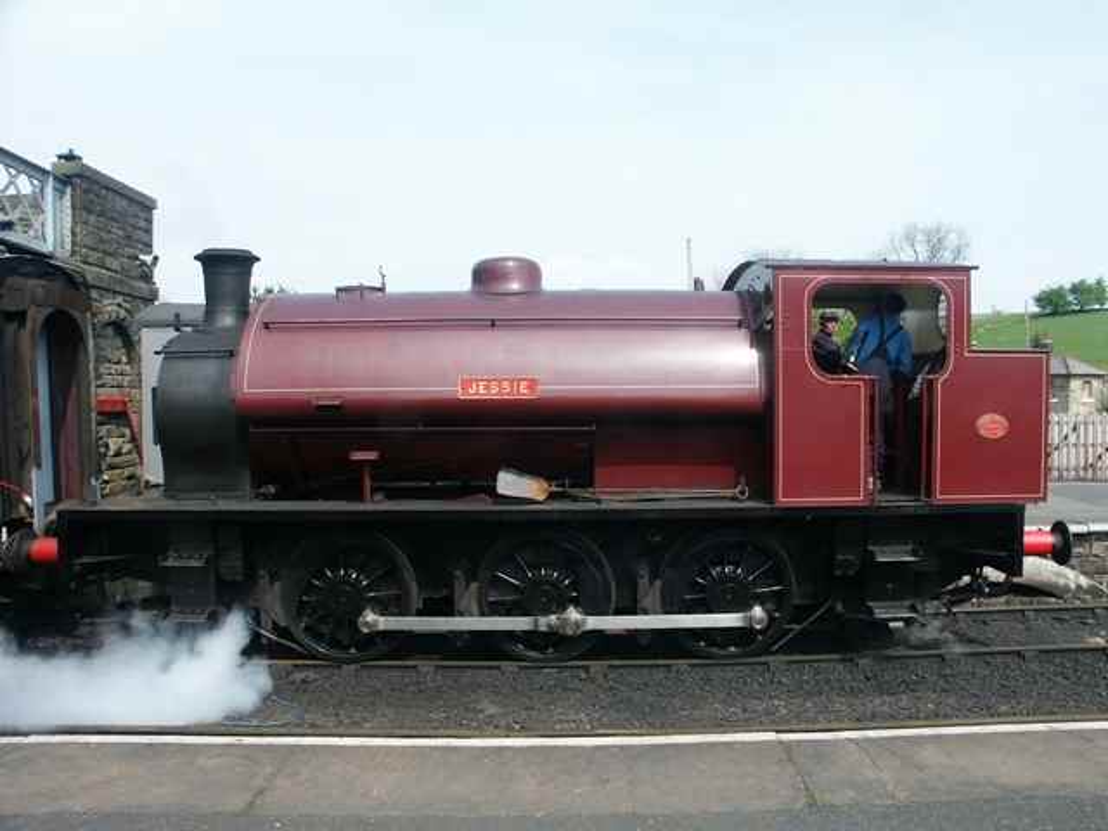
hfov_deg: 63.4
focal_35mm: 28
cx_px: 554
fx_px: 896
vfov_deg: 49.7
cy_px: 416
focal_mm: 7.21
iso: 100
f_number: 6.7
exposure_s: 1/250
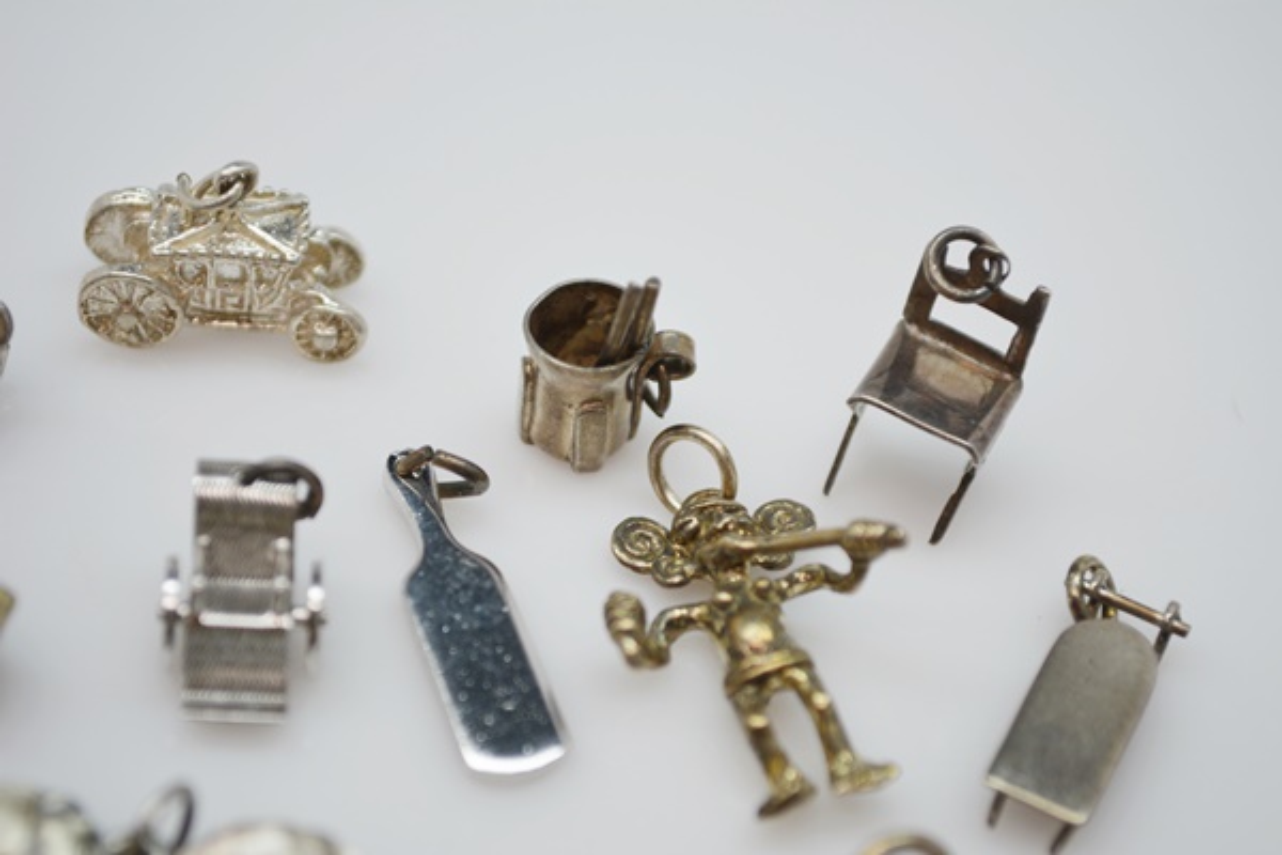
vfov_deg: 16.6
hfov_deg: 24.6
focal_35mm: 82
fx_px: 2938
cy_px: 428
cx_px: 641
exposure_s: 1/125
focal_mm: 55
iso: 200
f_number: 5.6
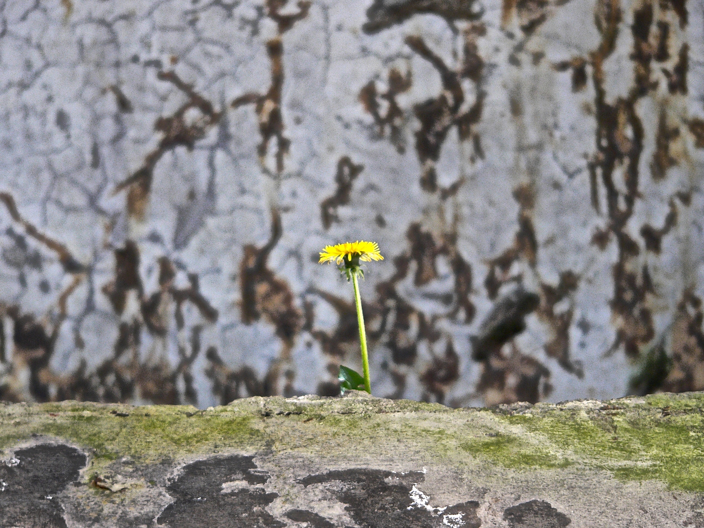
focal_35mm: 203
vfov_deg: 7.3
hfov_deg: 9.7
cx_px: 352
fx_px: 4128
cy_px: 264
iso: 200
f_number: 2.8
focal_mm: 33.9
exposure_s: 1/60
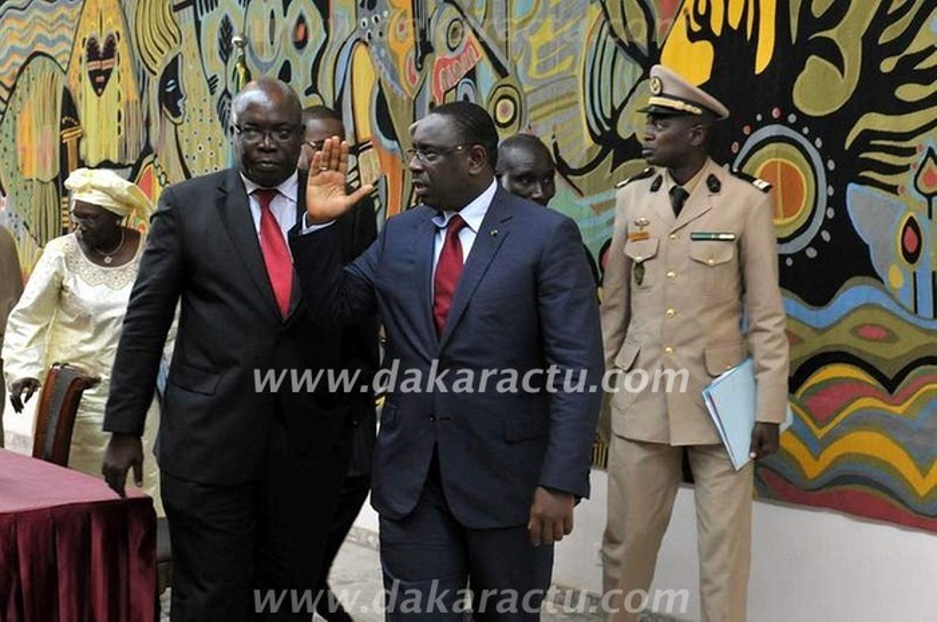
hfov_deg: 41.2
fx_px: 1248
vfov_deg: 28.0
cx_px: 468
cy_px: 311
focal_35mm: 48
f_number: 5
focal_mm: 48
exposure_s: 1/100
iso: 4000
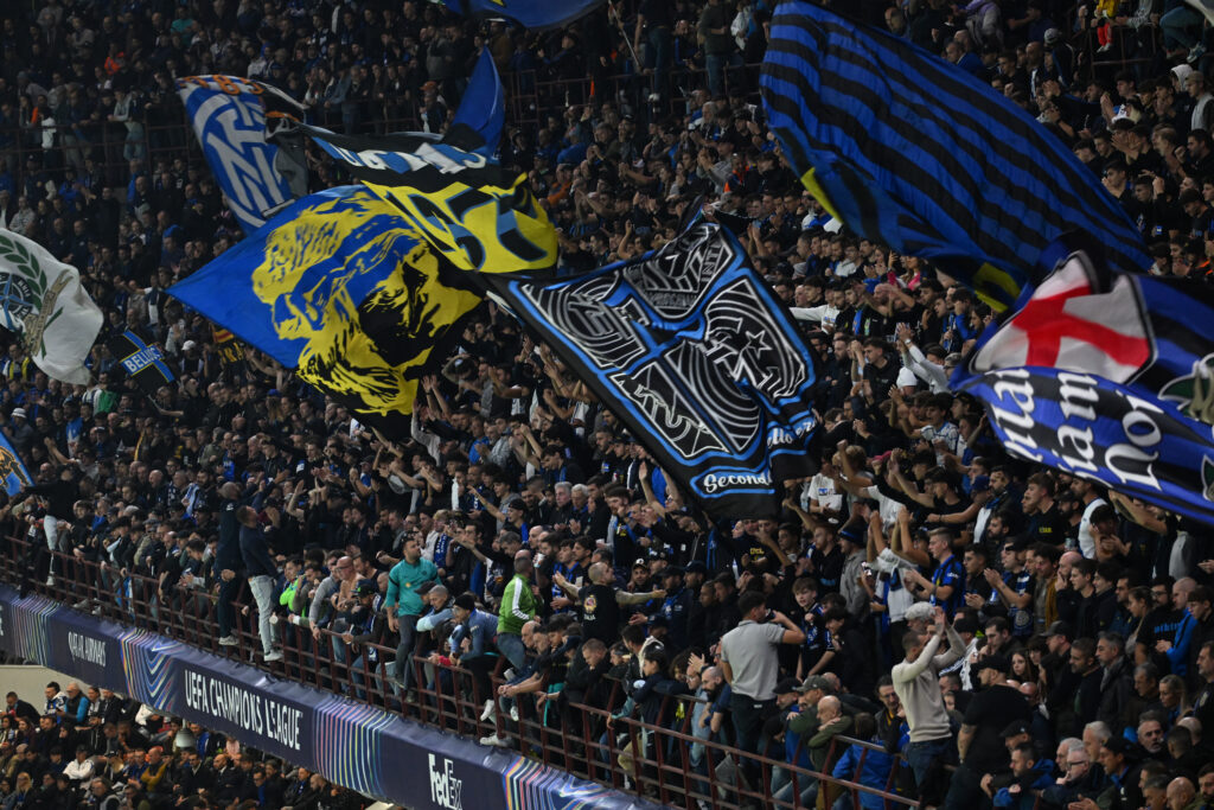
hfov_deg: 9.4
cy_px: 405
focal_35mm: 220
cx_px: 607
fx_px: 7419
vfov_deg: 6.2
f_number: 5.6
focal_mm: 220
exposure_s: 1/125
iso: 4000
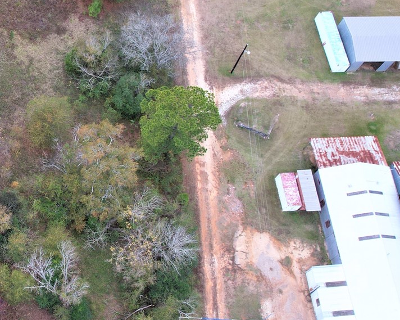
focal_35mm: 63
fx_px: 746
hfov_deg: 27.4
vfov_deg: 24.2
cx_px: -46
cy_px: 136
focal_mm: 8.38
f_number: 2.8
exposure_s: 1/320
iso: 120
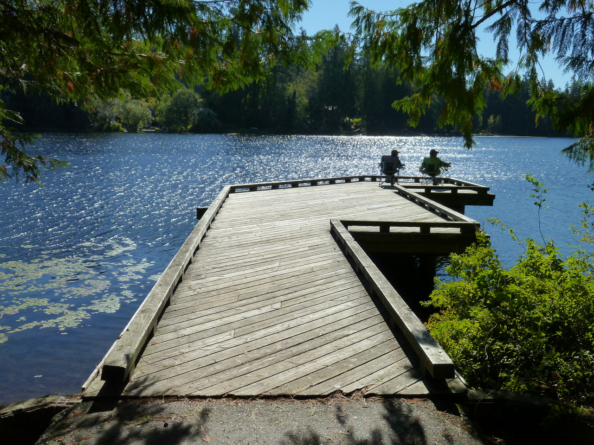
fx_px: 566
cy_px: 222
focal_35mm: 33
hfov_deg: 55.4
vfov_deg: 42.9
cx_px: 297
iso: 125
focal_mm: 5.9
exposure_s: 1/800
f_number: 3.7
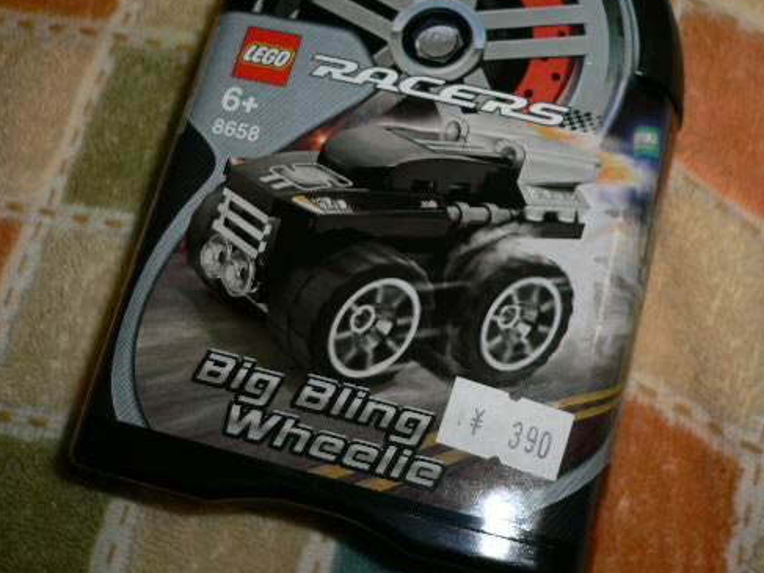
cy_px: 203
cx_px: 420
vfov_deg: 31.3
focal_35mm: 46
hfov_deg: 41.2
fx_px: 1015
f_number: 2.8
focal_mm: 5.8
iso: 80
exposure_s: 1/60
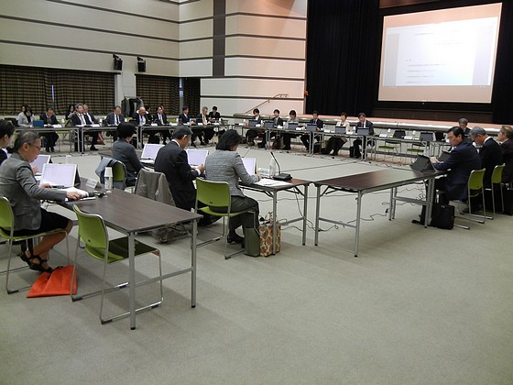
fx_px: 445
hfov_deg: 60.0
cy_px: 192
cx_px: 256
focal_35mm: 30
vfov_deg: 46.8
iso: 400
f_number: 3.5
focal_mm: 5.4
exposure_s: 1/19
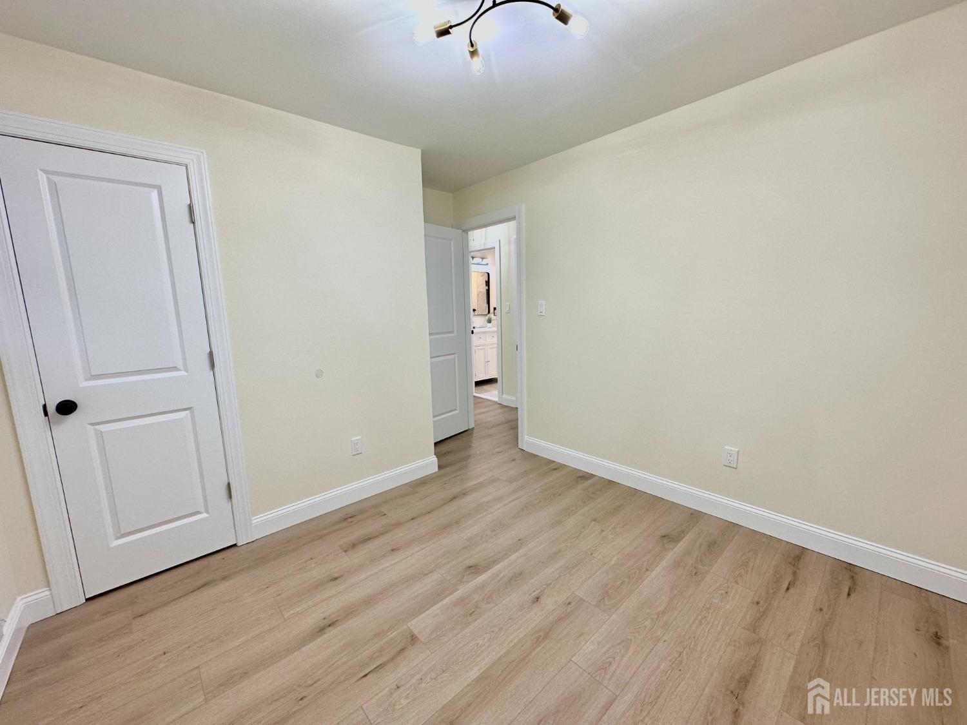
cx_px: 484
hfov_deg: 102.1
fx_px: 391
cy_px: 362
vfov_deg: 85.7
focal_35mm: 14
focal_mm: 2.22
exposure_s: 1/120
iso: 125
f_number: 2.2
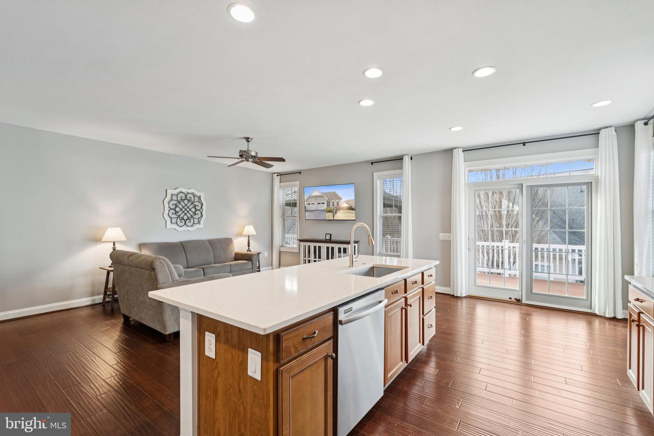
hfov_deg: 96.7
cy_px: 218
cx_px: 327
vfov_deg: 73.7
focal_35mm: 16
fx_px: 291
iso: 200
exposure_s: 1/3.33
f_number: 8
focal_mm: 16
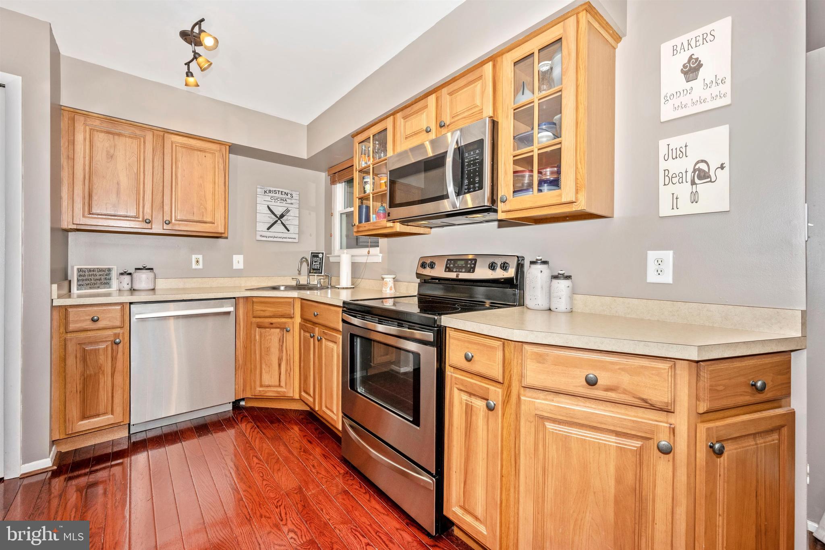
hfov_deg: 104.3
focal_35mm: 14
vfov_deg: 81.2
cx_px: 412
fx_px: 321
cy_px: 275
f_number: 8
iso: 250
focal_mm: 14
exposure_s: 1/60
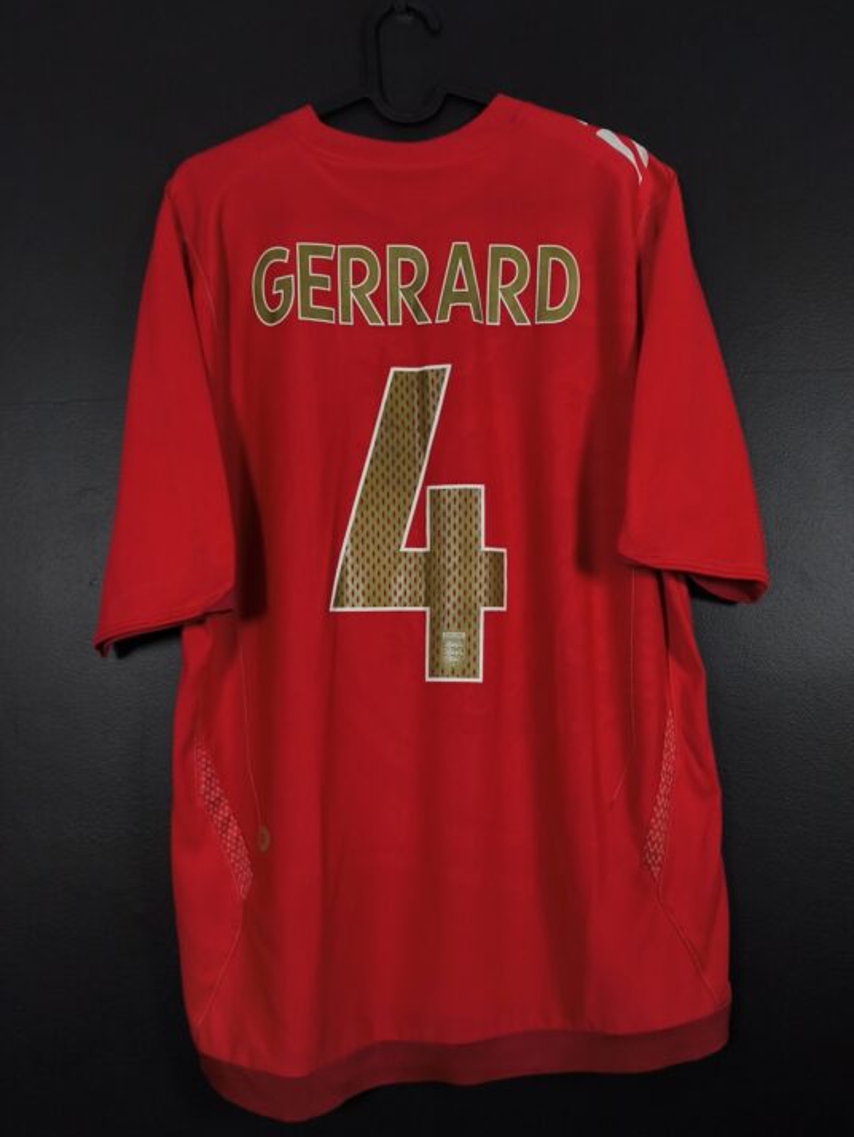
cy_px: 607
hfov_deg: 49.8
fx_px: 920
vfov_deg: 63.4
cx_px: 440
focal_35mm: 28
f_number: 1.6
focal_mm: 6.57
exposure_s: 1/125
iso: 400
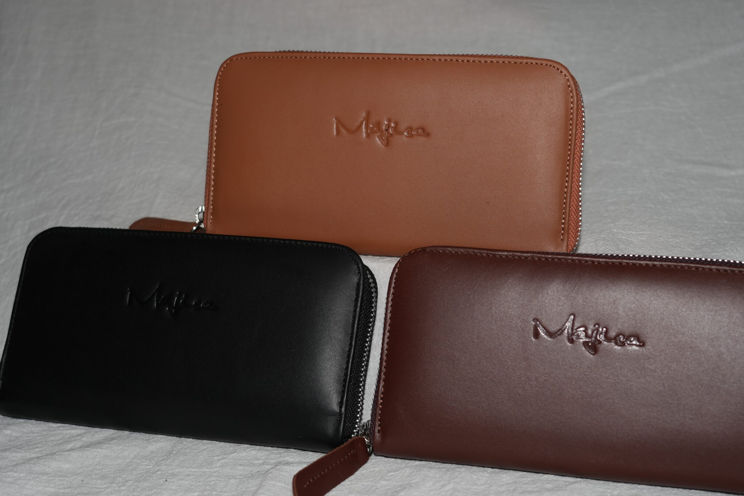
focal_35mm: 53
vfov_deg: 25.5
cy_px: 262
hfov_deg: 37.5
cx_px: 377
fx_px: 1095
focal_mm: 42
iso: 200
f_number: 5.6
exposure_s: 1/160
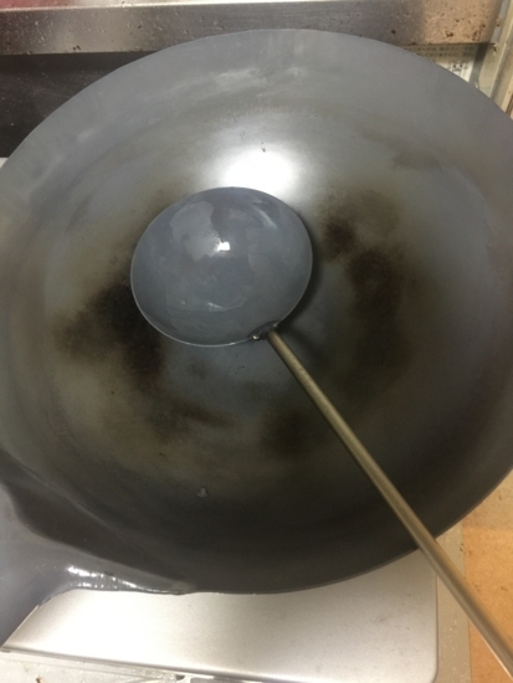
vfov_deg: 61.6
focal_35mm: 29
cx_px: 256
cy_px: 342
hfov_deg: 48.3
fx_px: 573
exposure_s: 1/4
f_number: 2.2
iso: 125
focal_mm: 4.15
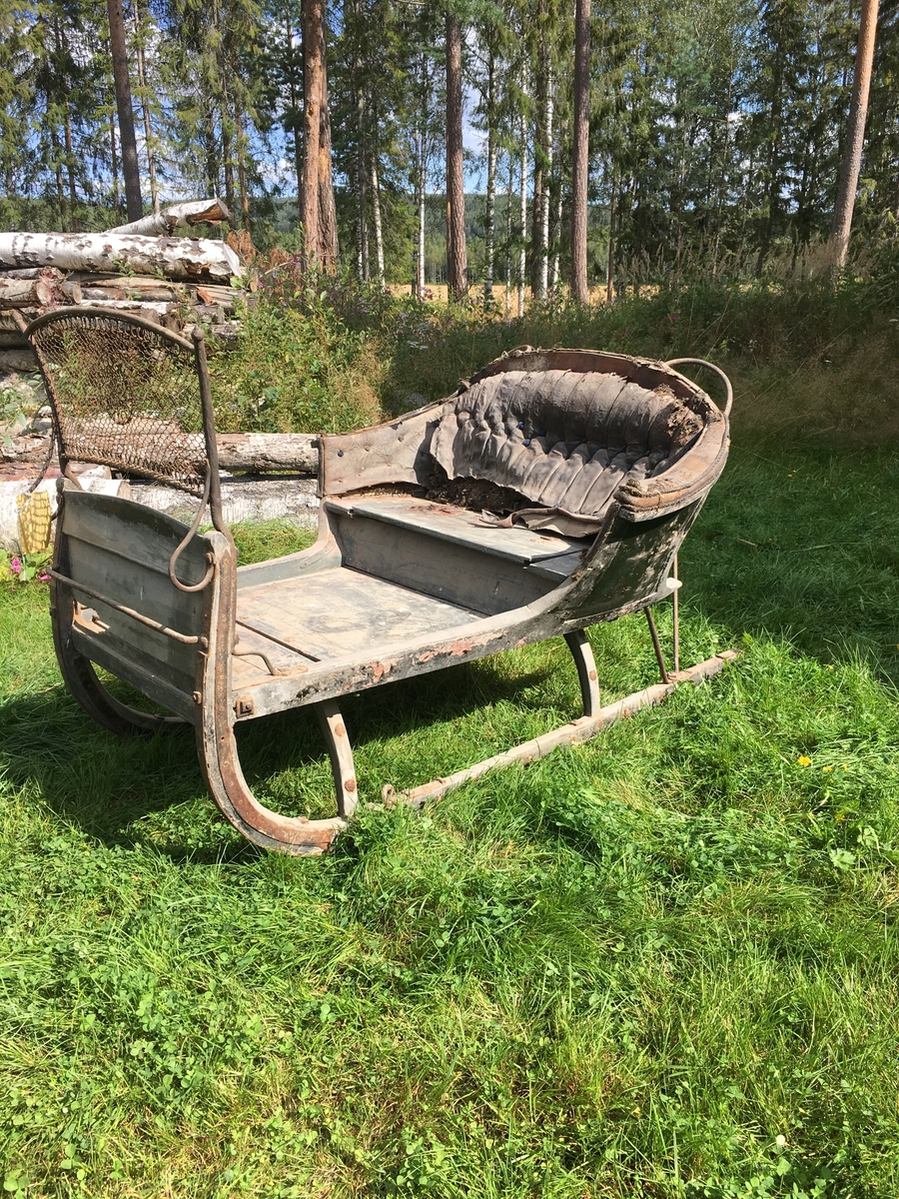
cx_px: 450
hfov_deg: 48.2
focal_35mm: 29
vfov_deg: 61.7
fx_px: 1004
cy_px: 600
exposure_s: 1/962
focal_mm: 4.15
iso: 25
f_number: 2.2
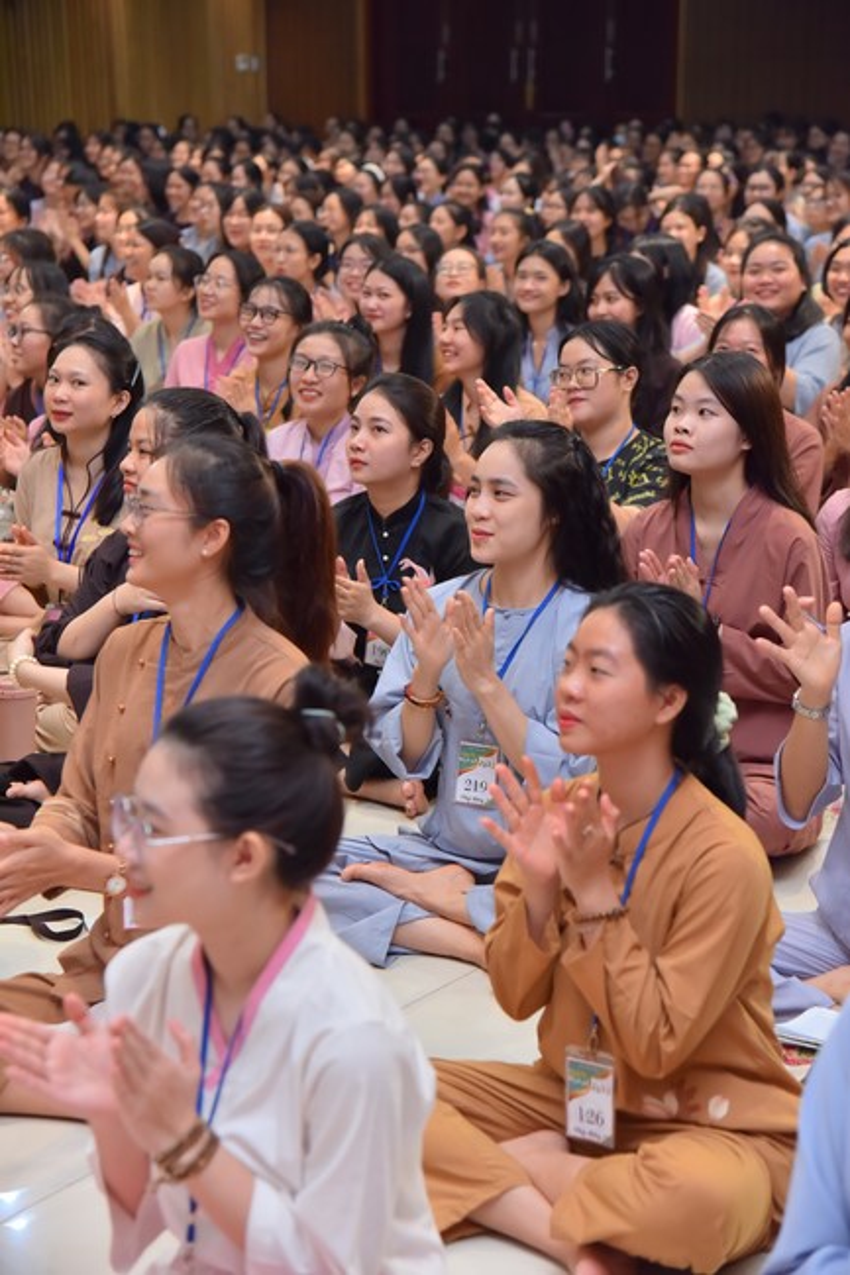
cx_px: 425
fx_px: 2764
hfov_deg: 17.5
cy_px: 638
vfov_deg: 26.0
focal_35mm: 78
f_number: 5
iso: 1250
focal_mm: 78
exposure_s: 1/125
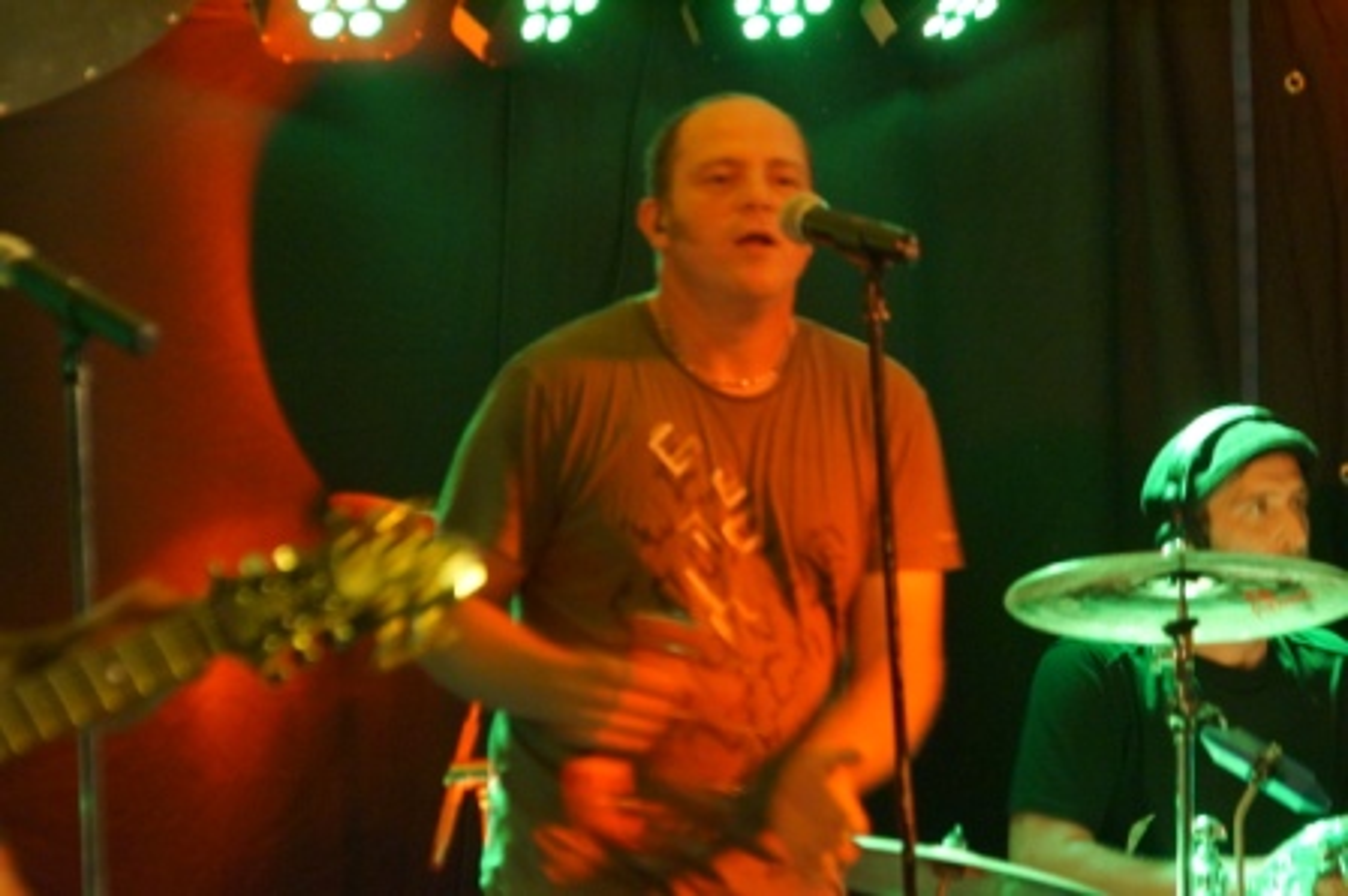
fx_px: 8419
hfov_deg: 9.2
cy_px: 448
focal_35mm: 225
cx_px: 674
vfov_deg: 6.1
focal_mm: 150
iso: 3200
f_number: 6.3
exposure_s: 1/20
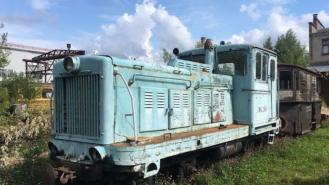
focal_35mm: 32
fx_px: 279
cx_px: 163
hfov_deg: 61.0
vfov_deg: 36.6
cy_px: 104
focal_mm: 4.15
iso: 25
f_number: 2.2
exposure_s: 1/1221
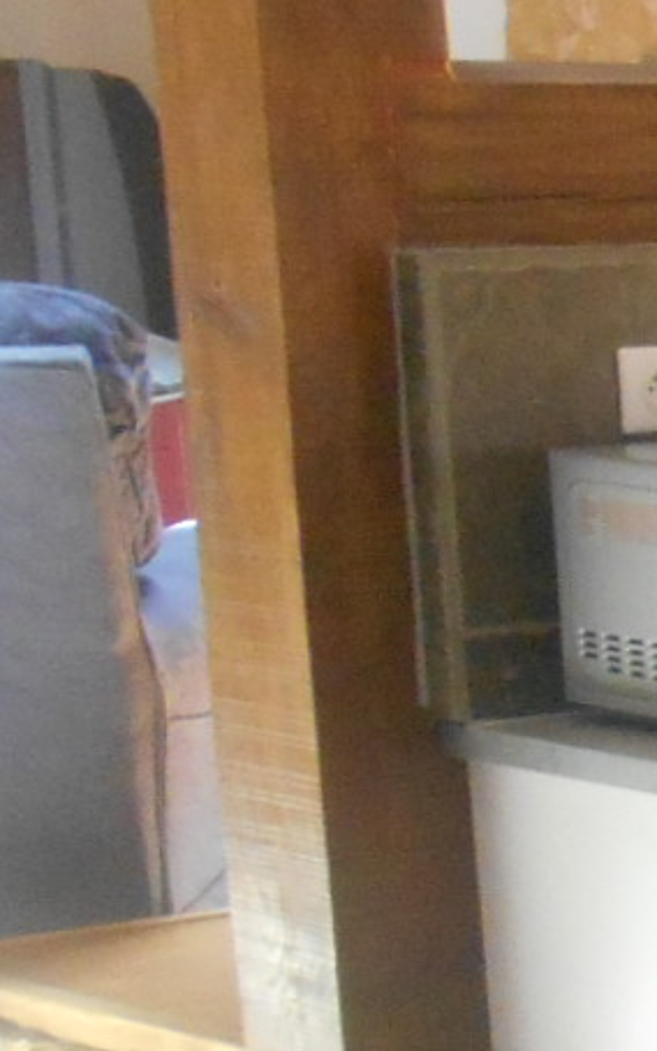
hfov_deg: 7.5
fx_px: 3951
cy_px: 931
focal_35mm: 138
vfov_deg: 15.0
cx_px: 2387
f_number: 3.4
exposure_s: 1/60
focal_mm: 4.7
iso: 400
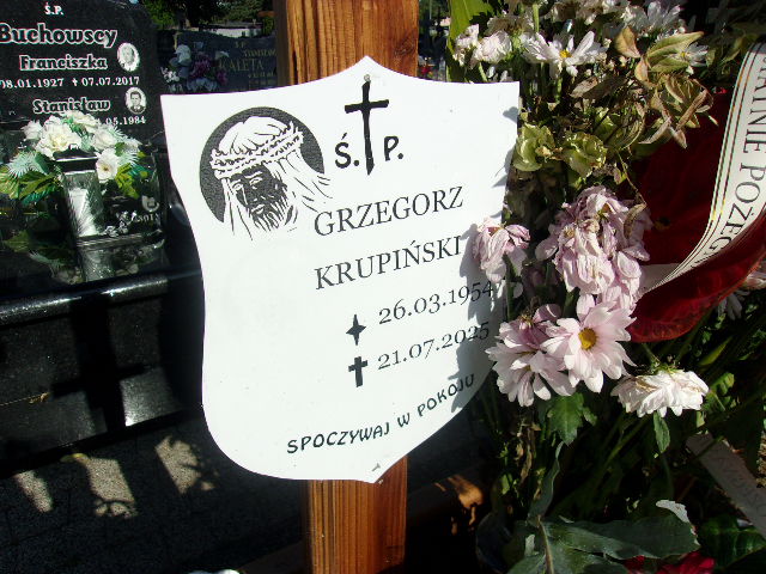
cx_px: 383
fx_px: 597
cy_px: 287
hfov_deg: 65.3
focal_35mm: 27
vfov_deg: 51.4
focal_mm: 4.9
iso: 80
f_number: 10.4
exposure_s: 1/150
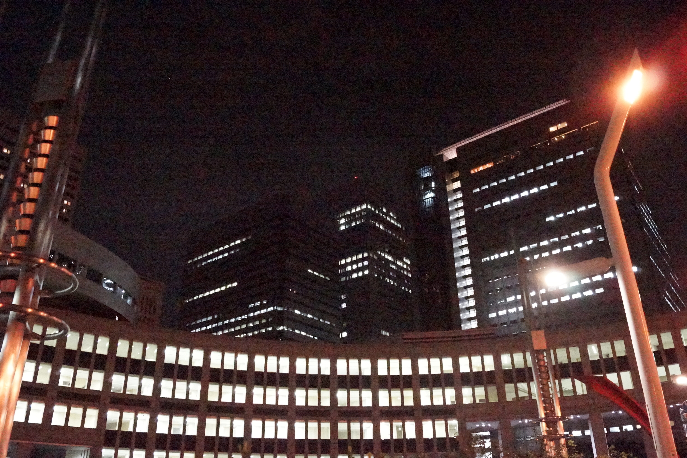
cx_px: 344
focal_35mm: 27
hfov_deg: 67.4
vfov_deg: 47.9
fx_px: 515
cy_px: 229
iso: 16000
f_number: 5.6
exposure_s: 1/60
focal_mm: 18
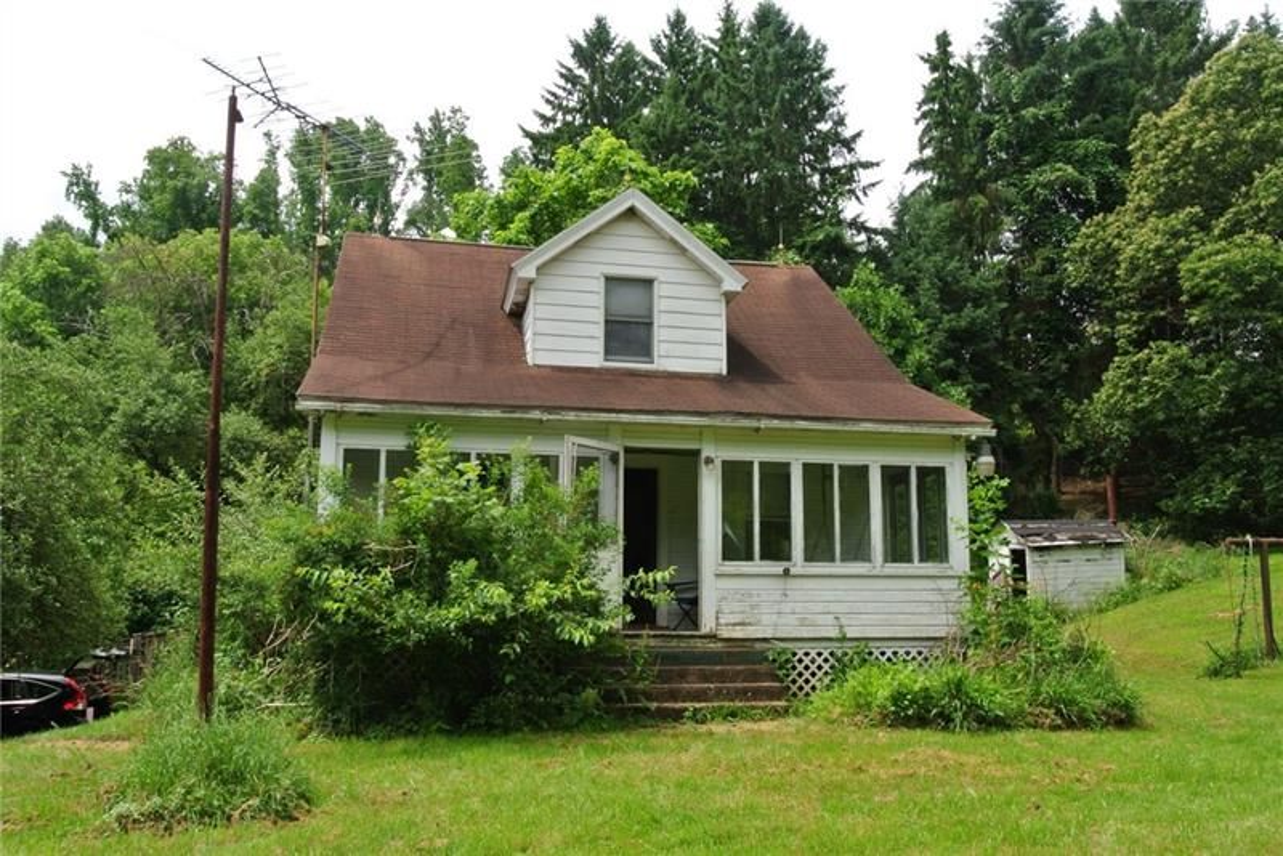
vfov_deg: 41.1
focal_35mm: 32
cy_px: 428
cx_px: 642
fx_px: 1141
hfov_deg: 58.7
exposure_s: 1/60
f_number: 11
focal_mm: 12.2
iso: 100
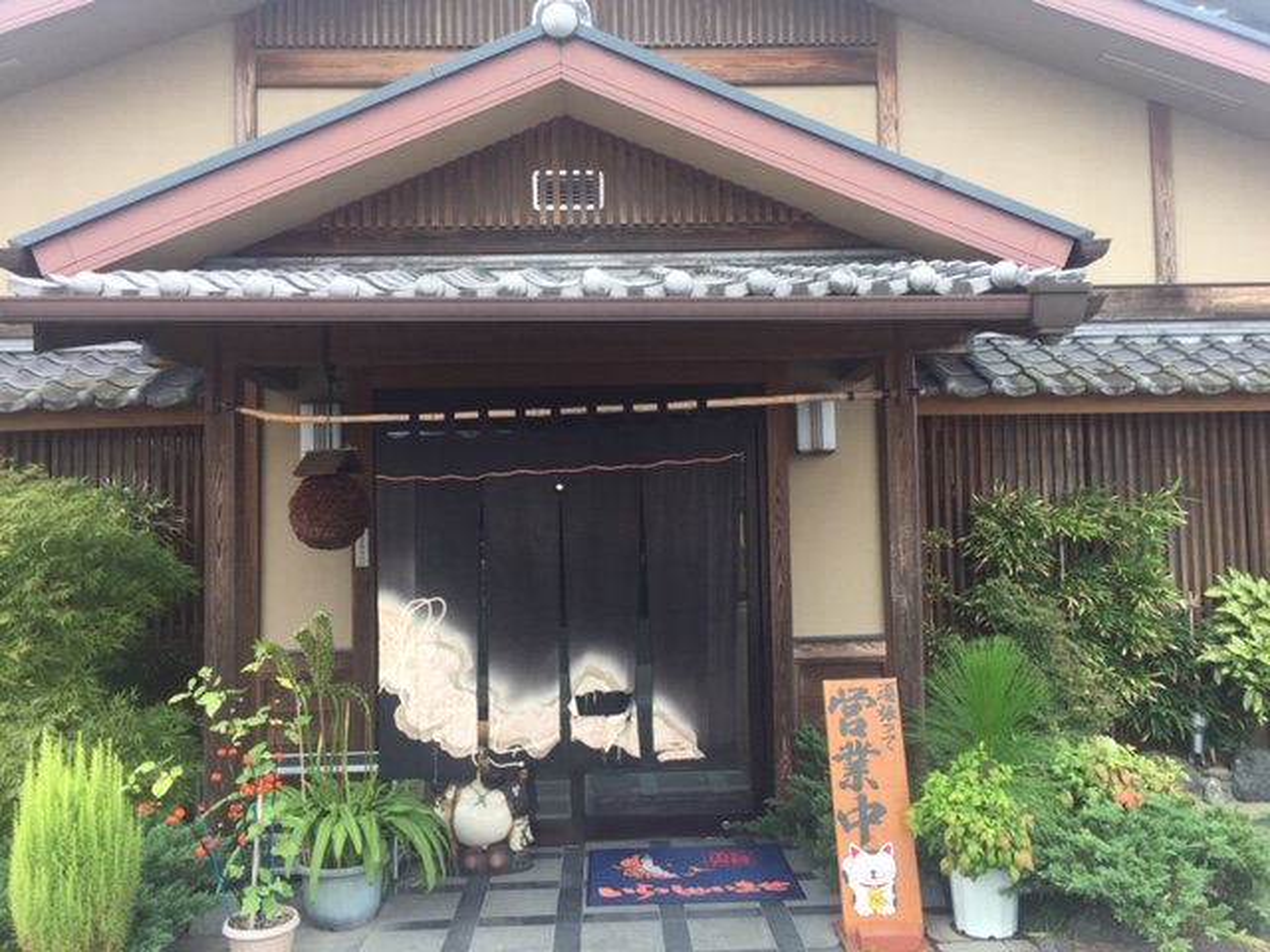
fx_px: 1064
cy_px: 476
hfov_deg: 61.7
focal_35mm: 29
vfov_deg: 48.2
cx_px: 635
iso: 32
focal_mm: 4.15
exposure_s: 1/220
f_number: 2.2
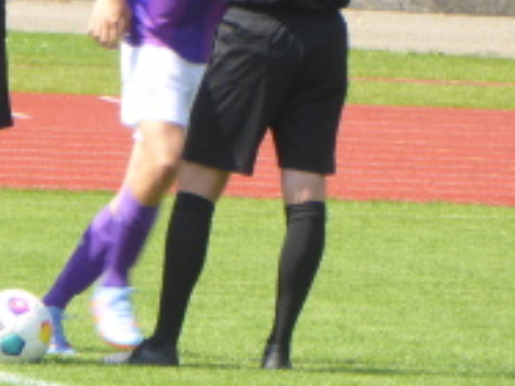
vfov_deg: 1.1
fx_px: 19209
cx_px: 19
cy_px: -72
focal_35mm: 1292
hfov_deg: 1.5
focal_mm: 96.2
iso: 80
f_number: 6.1
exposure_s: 1/125
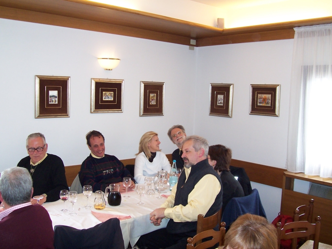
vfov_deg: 38.7
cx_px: 166
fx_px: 355
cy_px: 124
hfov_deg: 50.1
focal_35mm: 37
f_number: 2.8
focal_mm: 5.6
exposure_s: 1/60
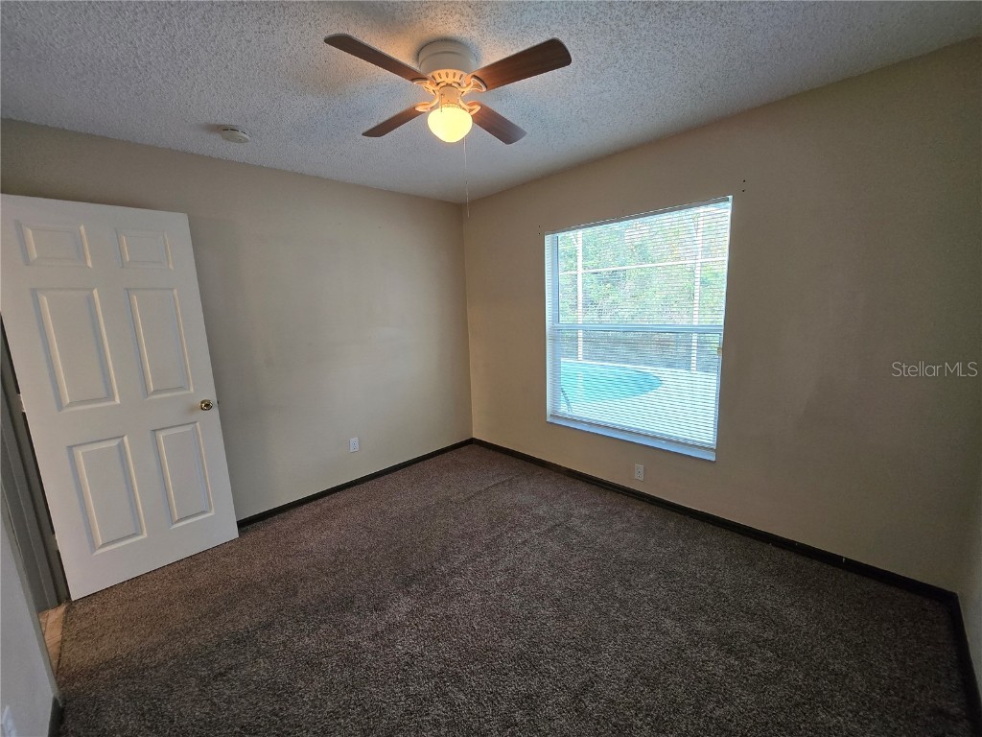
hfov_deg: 106.2
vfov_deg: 89.9
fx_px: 369
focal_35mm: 13
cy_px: 368
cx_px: 491
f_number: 2.2
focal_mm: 1.7
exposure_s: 1/60
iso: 125
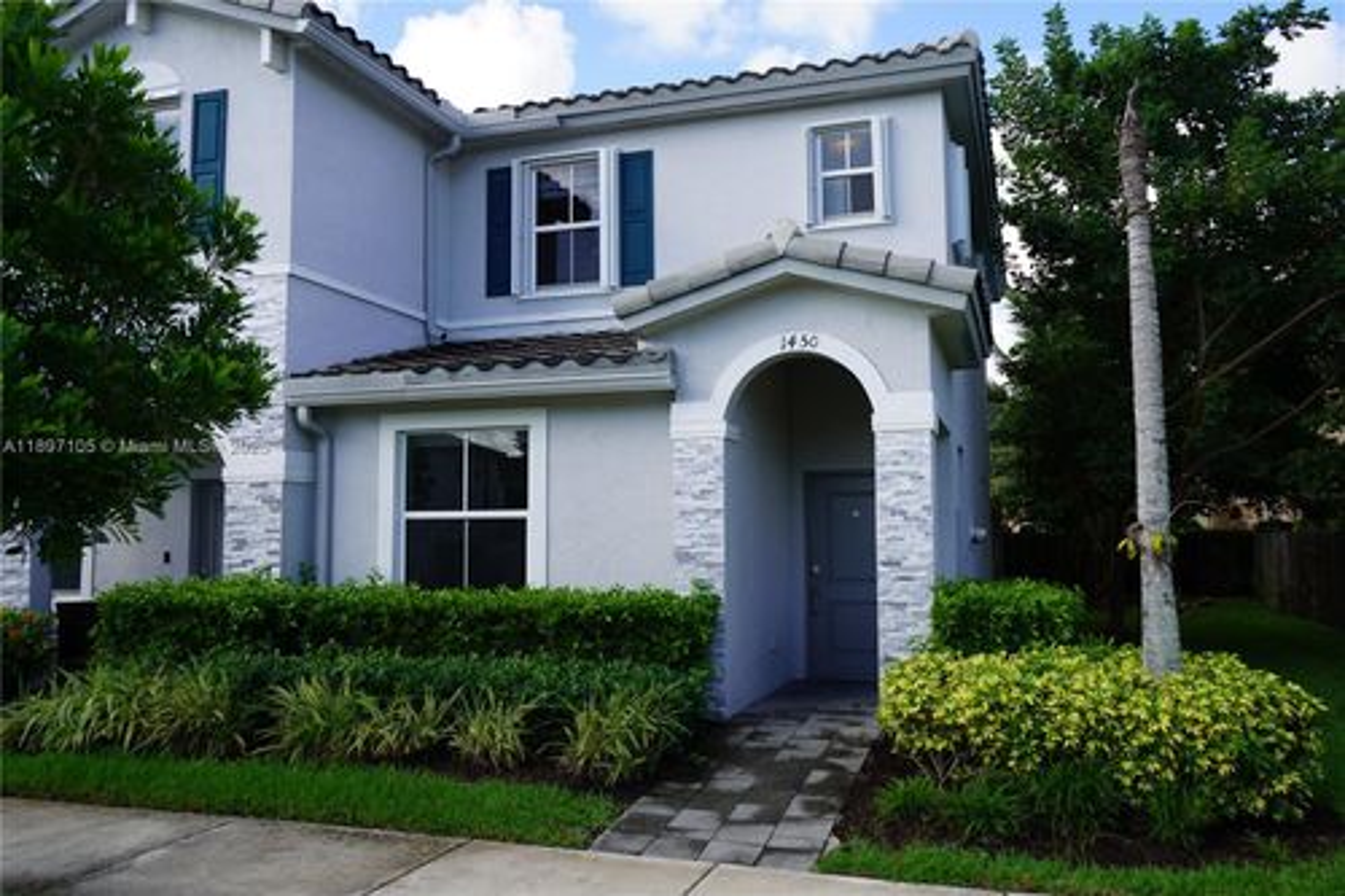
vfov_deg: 44.9
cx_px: 672
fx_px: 1083
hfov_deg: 63.7
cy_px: 448
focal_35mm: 29
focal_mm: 29
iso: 100
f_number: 5
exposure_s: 1/250
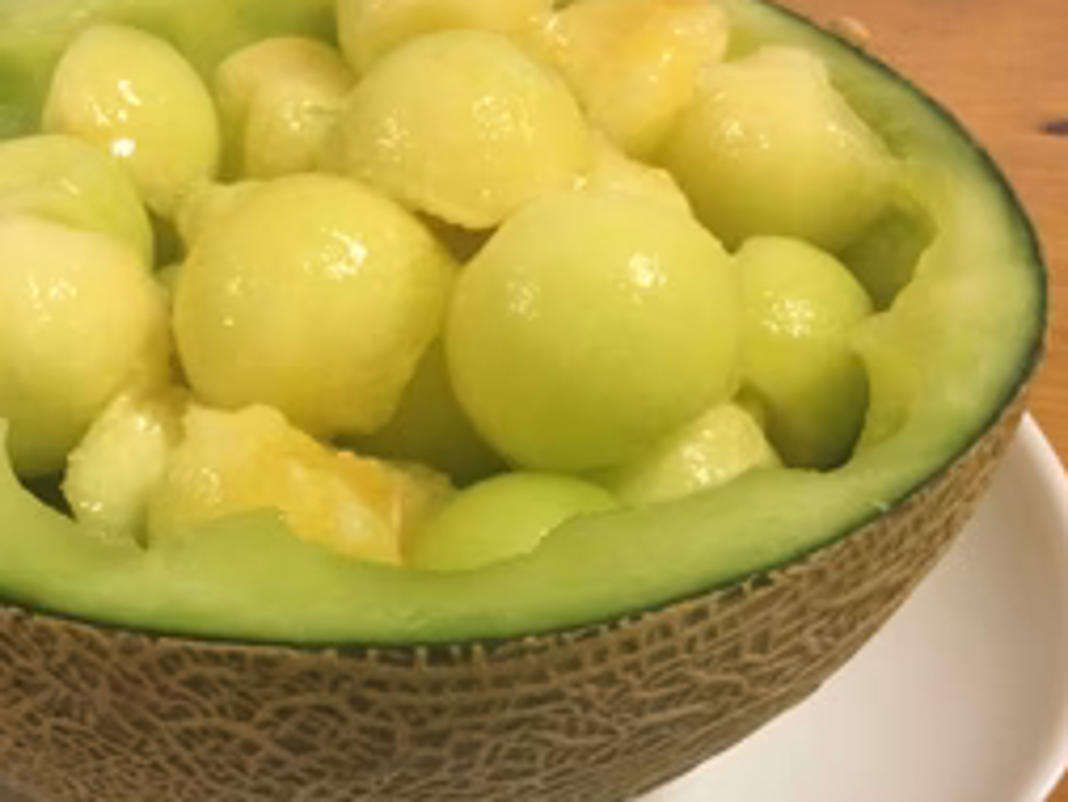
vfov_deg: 29.7
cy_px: 460
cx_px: 405
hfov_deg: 38.7
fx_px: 1513
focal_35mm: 49
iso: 160
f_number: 2.4
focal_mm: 3.3
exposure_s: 1/30
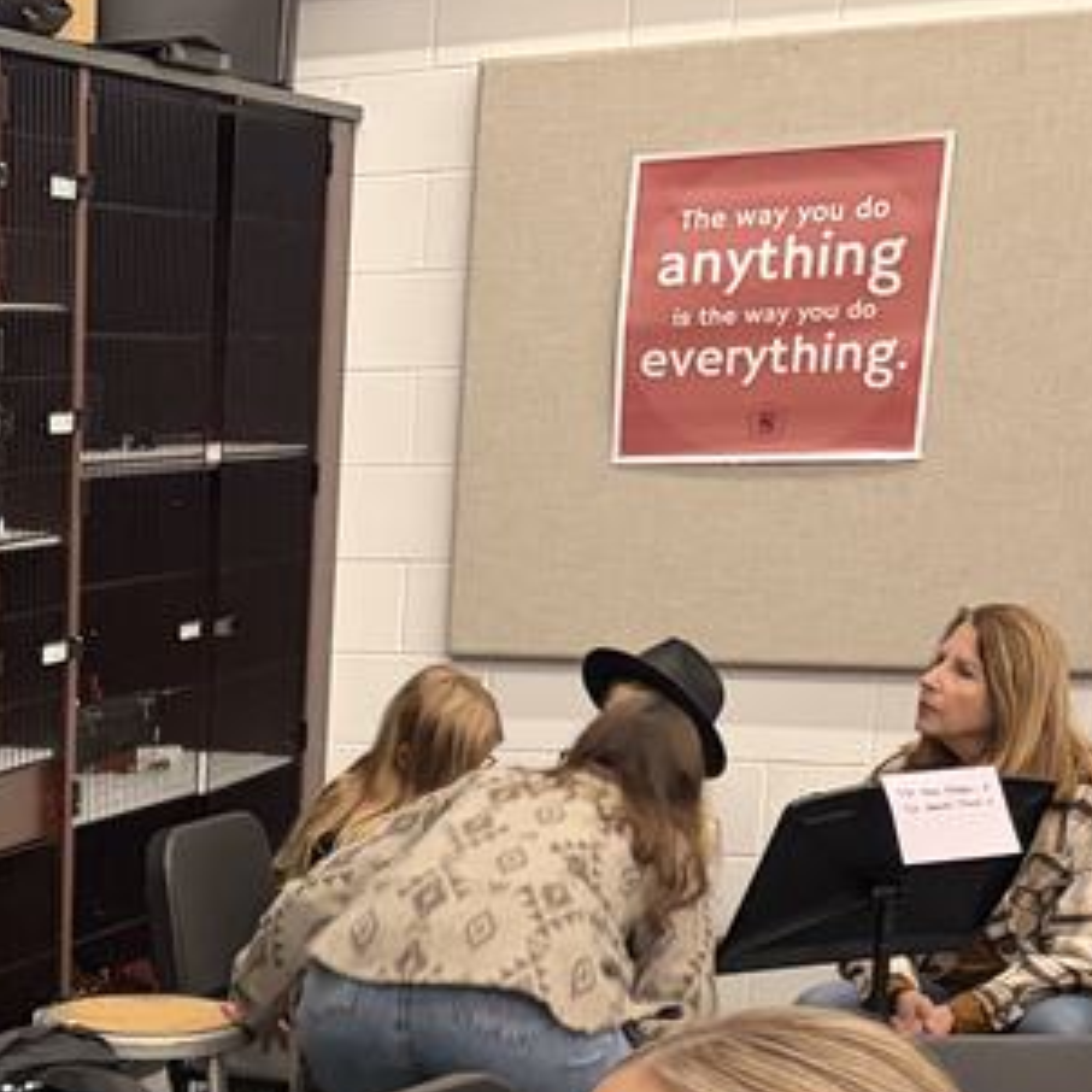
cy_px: 1262
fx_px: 2784
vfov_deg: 20.9
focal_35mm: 78
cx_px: -300
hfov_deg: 20.4
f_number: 1.6
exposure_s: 1/50
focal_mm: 5.96
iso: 500
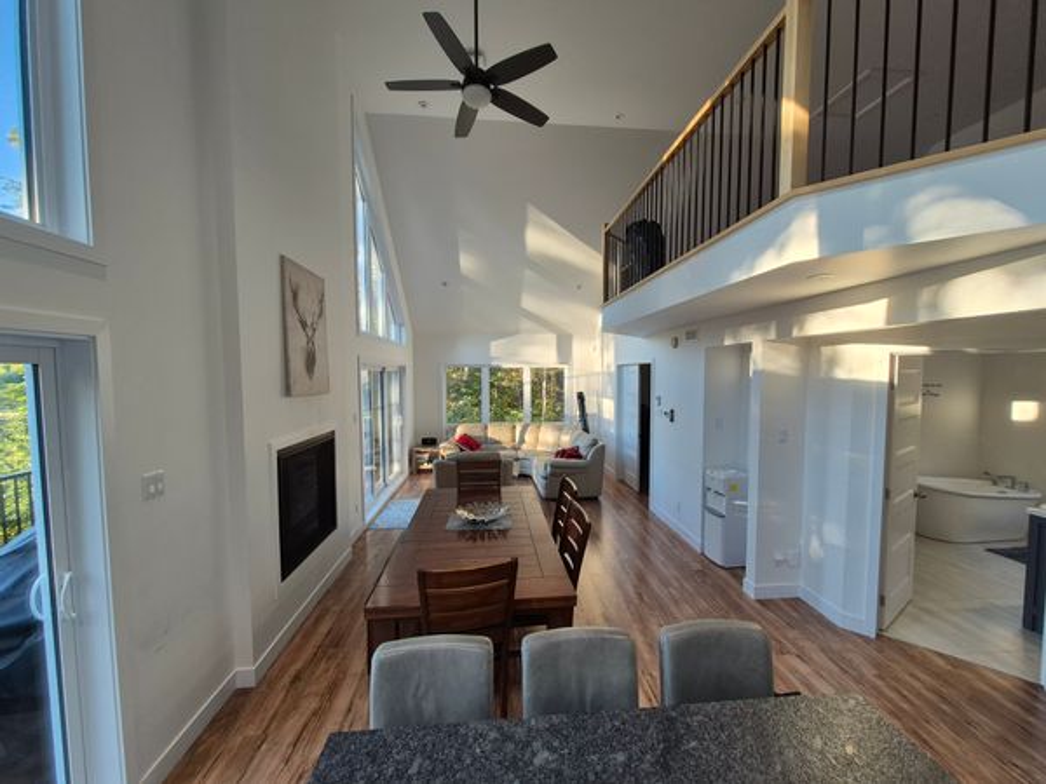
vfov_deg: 89.9
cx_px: 523
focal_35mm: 13
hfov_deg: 106.2
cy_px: 392
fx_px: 393
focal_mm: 1.74
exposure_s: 1/60
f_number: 2.2
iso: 64
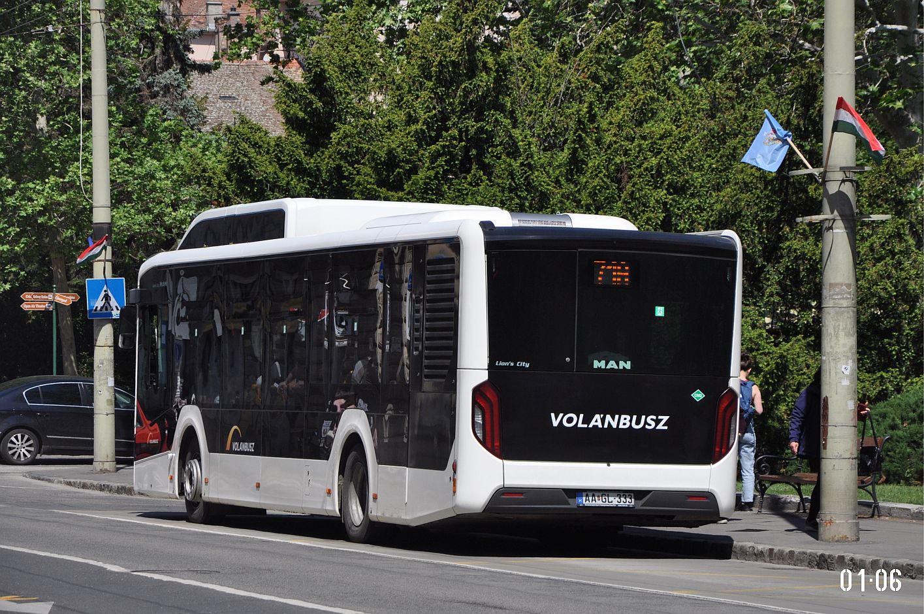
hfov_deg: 13.1
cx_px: 462
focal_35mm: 158
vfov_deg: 8.7
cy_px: 307
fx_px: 4038
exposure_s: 1/1600
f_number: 6.3
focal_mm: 105
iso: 400
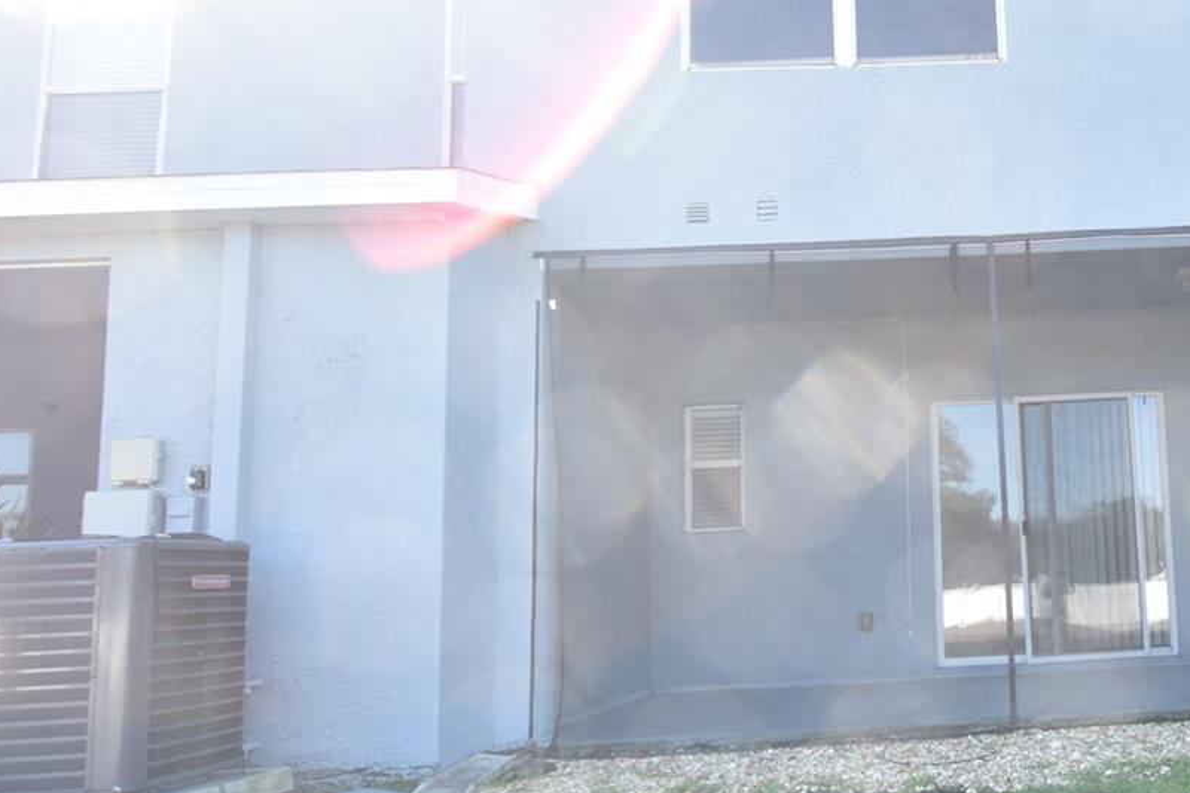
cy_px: 424
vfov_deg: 43.6
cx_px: 1111
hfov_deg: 52.8
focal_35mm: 30
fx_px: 991
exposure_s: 1/250
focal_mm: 10
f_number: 8
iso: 400
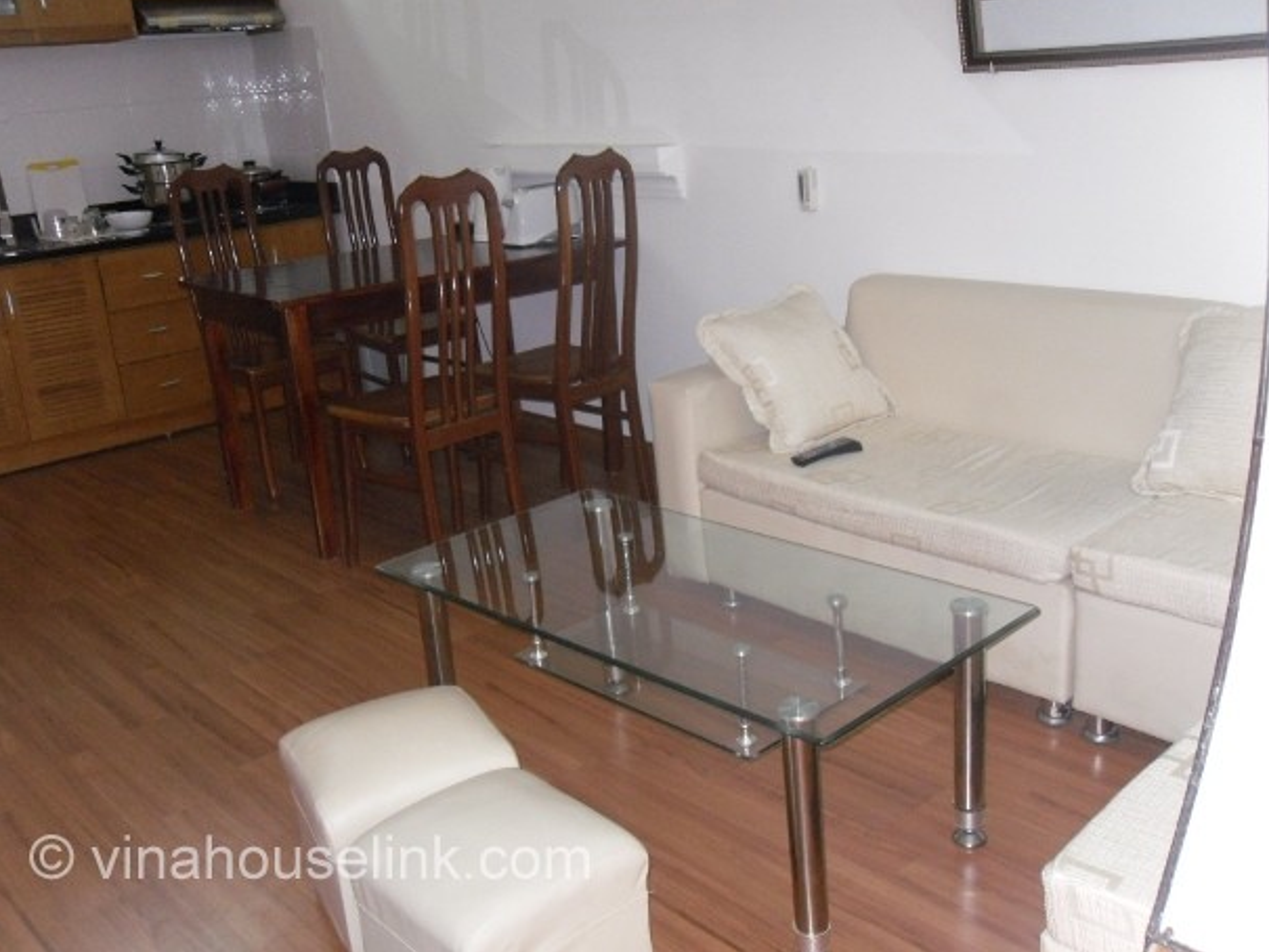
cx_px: 636
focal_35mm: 37
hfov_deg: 50.1
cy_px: 484
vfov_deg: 38.7
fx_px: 1357
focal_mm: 6.3
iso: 400
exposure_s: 1/45
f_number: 3.5
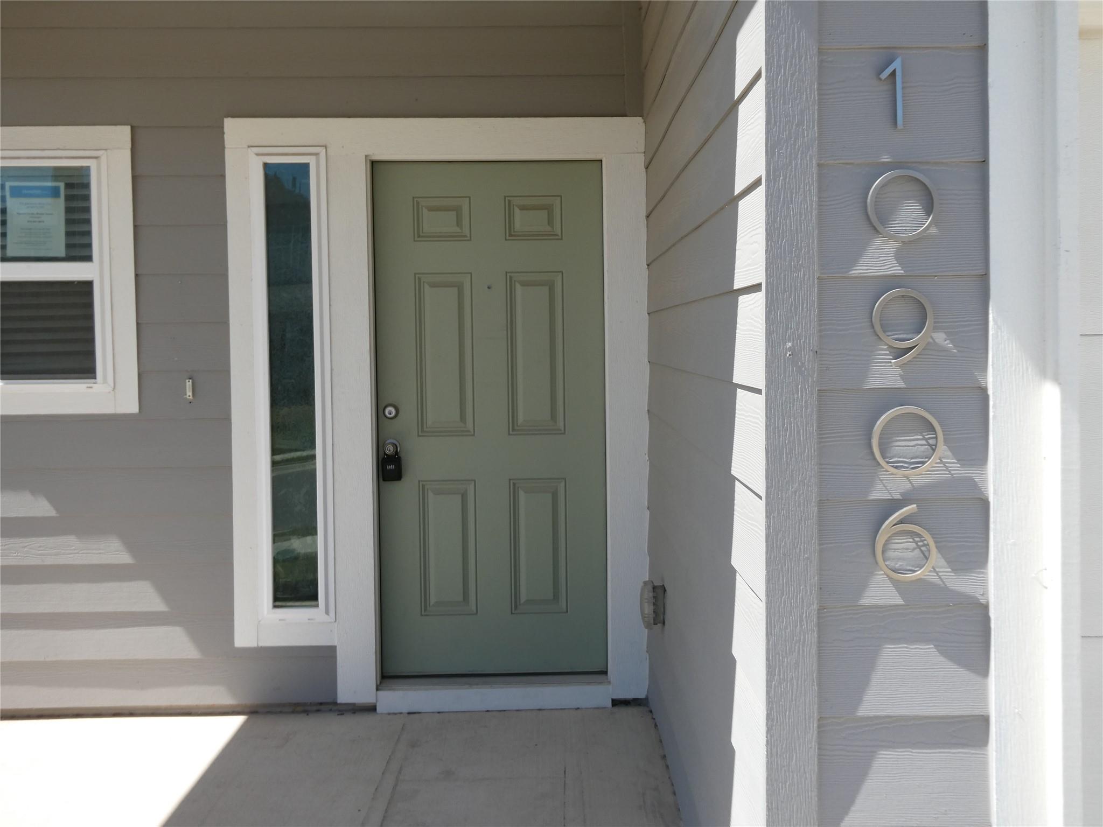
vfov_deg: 38.7
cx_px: 552
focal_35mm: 37
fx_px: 1179
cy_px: 414
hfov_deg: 50.1
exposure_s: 1/500
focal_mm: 6.7
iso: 80
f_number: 3.7
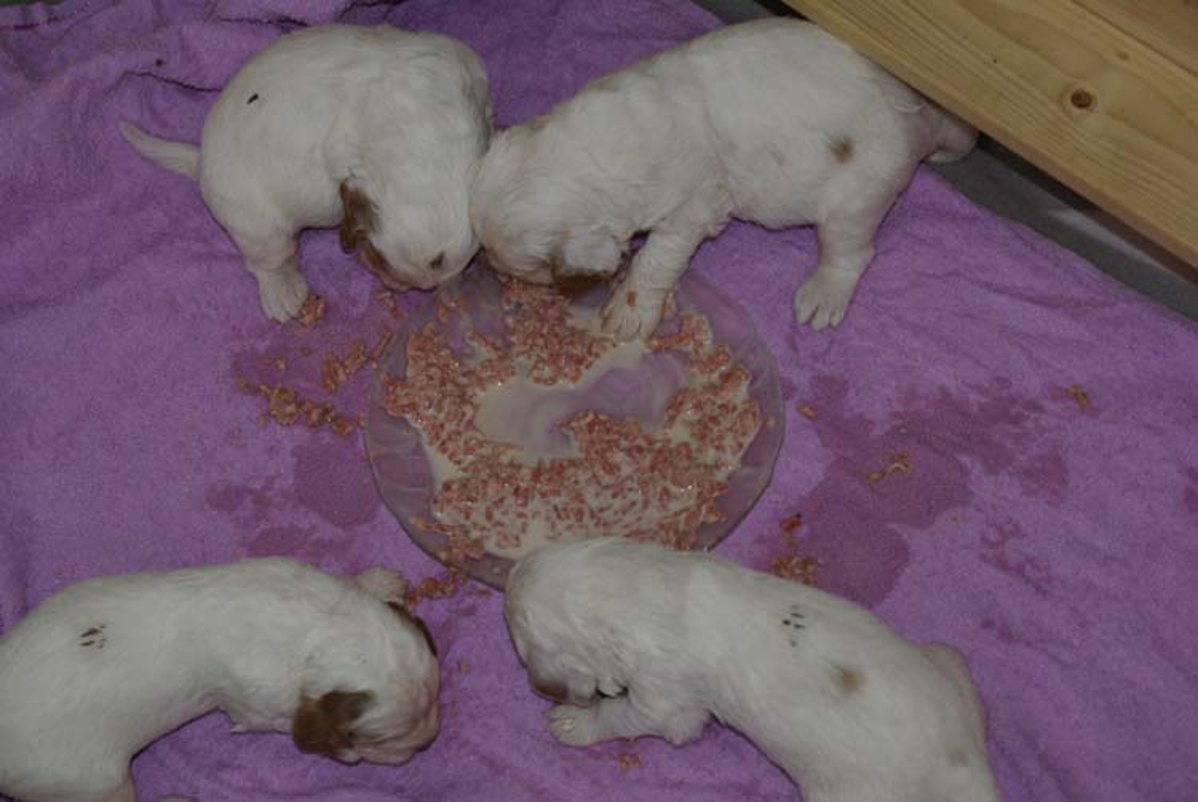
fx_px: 2499
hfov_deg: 27.0
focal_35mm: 75
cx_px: 599
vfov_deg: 18.2
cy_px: 401
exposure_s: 1/80
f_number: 5.6
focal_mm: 50
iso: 400
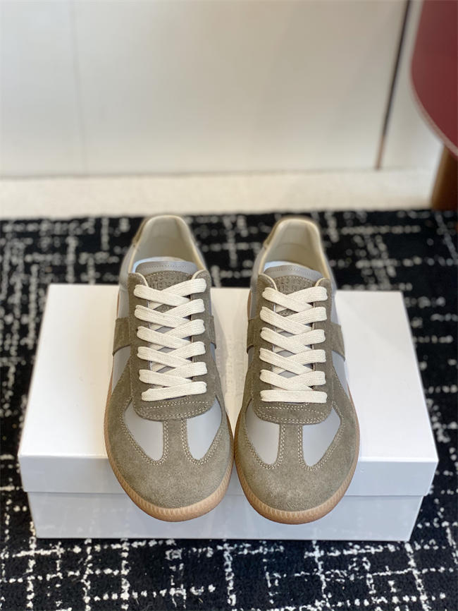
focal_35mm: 52
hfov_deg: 28.0
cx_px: 229
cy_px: 306
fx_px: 917
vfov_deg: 36.8
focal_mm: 6
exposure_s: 1/122
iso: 64
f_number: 2
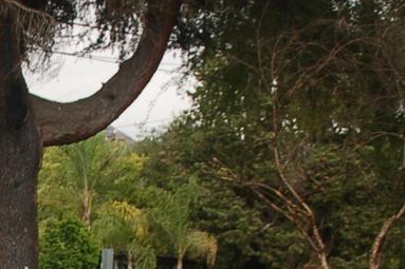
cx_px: -102
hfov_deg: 19.0
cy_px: 350
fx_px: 1128
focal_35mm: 100
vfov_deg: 13.2
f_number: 8
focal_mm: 25
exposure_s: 1/250
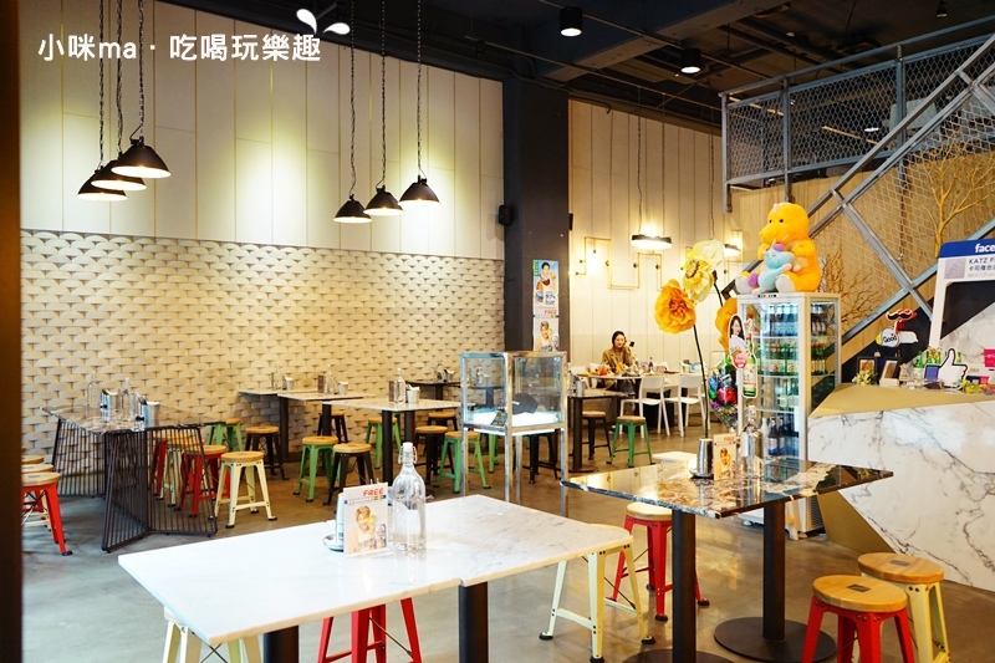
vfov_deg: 46.4
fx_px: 774
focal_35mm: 28
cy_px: 332
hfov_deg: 65.5
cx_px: 498
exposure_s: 1/60
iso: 2000
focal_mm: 28
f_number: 3.5
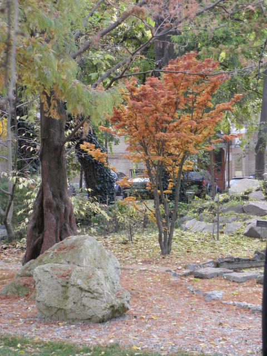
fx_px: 1111
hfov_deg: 13.7
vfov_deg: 18.2
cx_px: 134
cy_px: 178
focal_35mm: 108
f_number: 4.2
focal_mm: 19.25
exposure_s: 1/25
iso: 125
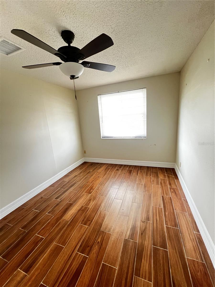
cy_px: 144
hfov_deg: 89.9
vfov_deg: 106.2
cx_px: 108
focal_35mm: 13
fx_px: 108
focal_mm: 1.57
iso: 800
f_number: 1.8
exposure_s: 1/60
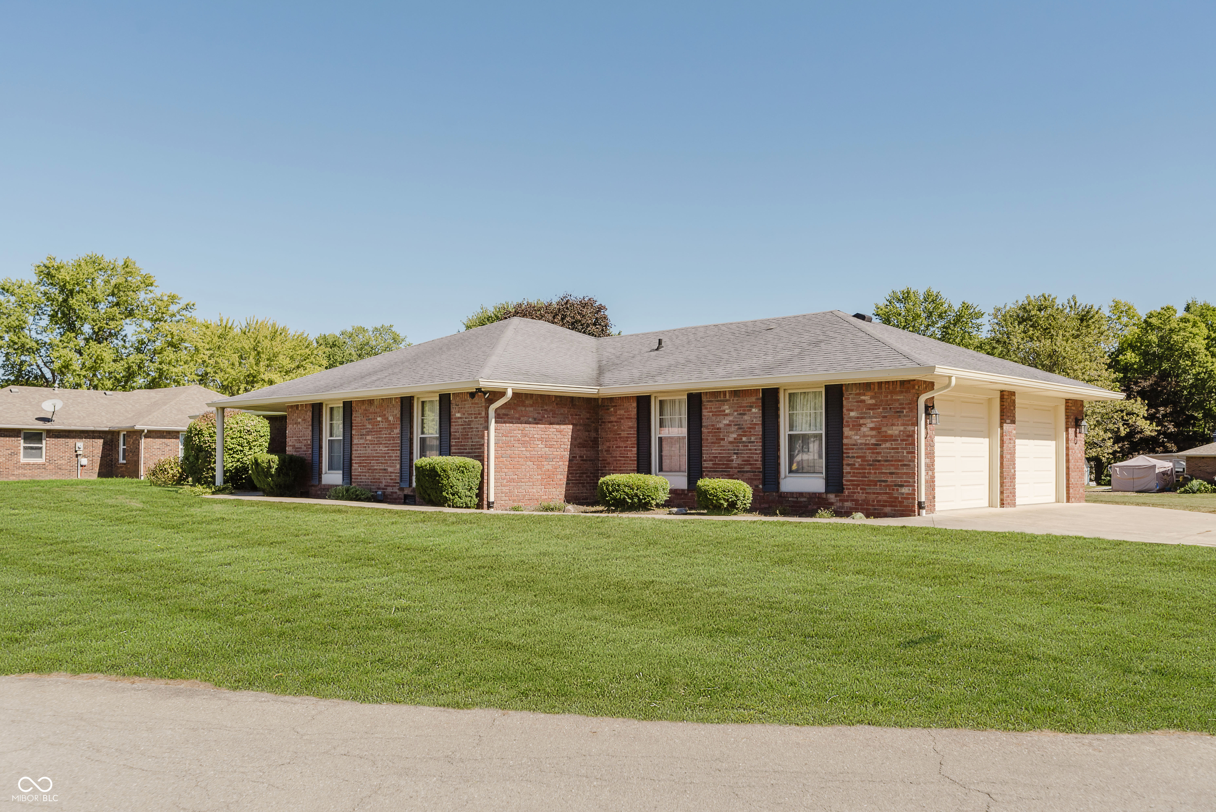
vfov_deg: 43.6
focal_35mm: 30
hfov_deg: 61.9
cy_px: 406
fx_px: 1014
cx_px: 608
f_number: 5.6
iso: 320
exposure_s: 1/2500
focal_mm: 30
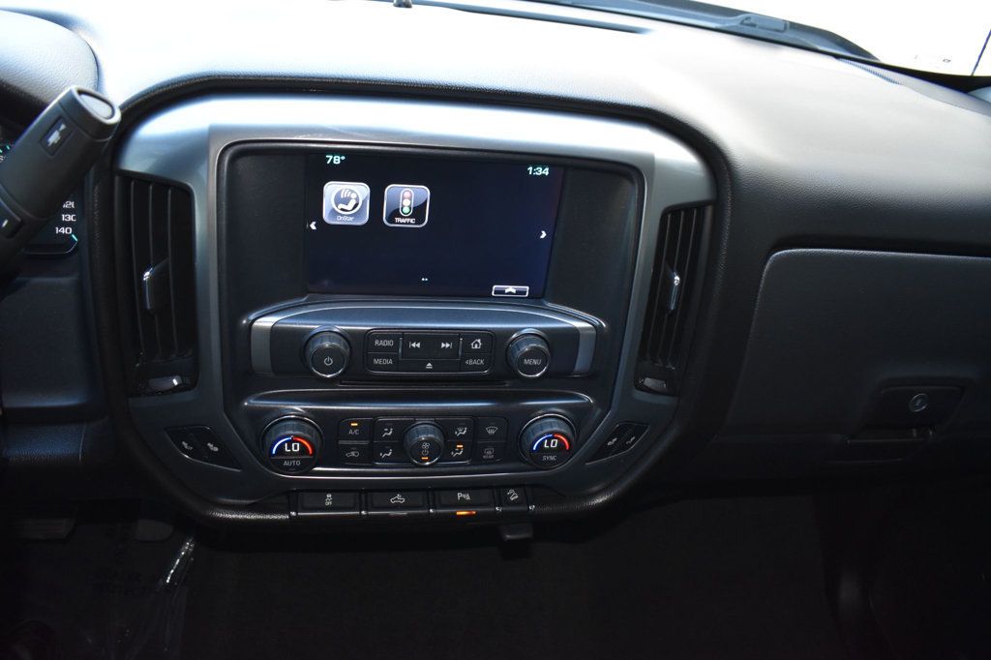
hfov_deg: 61.9
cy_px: 330
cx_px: 496
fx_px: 826
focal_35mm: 30
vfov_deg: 43.6
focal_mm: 20
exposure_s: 1/80
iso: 800
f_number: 4.5
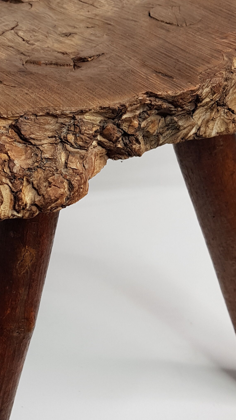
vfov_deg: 37.1
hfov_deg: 21.2
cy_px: 247
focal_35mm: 56
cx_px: 49
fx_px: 623
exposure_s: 1/100
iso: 50
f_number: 1.7
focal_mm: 4.2
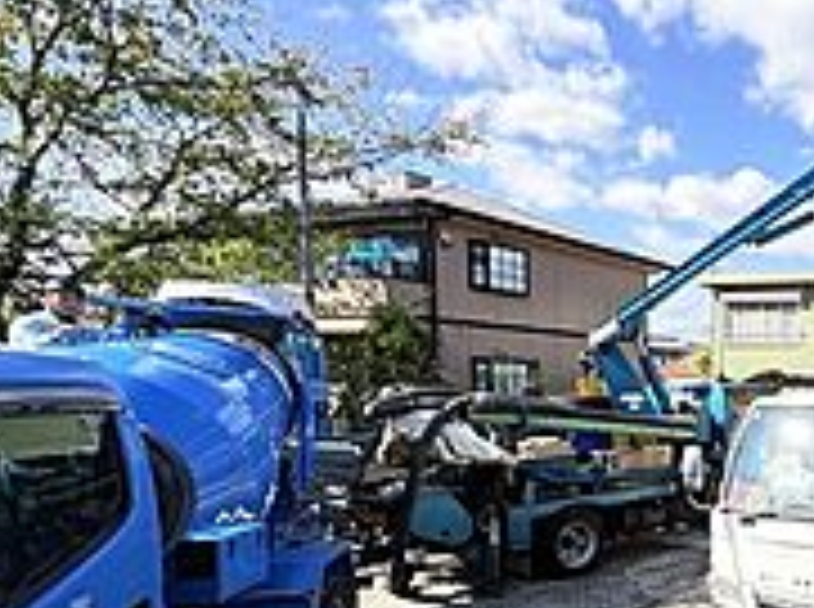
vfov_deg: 43.9
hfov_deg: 45.6
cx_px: 872
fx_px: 728
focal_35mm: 31
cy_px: 450
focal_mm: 2.22
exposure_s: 1/573
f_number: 2.2
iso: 64
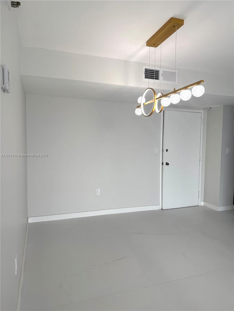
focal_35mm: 24
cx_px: 117
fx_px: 216
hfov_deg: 56.8
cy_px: 156
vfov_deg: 71.6
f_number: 1.78
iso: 100
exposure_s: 1/374
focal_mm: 6.76
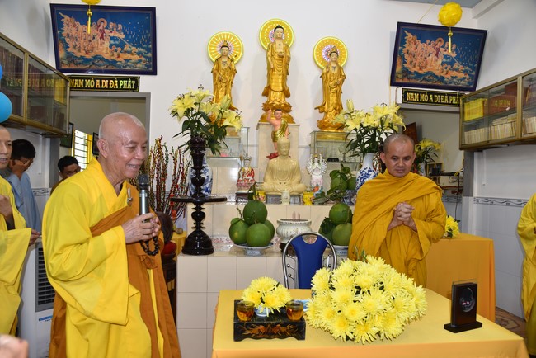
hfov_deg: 73.7
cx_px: 268
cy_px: 179
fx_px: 357
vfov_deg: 53.2
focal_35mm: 24
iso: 800
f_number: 5.6
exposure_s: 1/125
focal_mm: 24
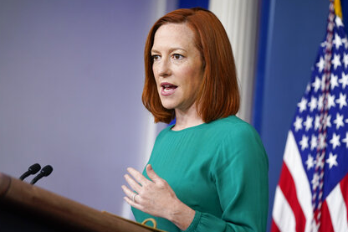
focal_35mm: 134
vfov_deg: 10.2
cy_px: 133
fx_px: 1295
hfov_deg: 15.3
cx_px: 188
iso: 1000
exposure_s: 1/500
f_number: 2.8
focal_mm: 109
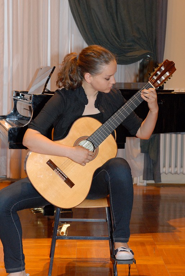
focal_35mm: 84
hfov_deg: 16.3
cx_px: 92
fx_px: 646
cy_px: 138
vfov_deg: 24.2
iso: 1000
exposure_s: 1/60
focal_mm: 56
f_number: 7.1
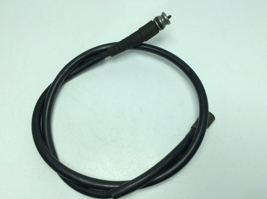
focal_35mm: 32
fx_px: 246
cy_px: 100
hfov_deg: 56.9
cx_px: 134
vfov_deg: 44.1
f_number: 2.4
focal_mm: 3.3
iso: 32
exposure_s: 1/534
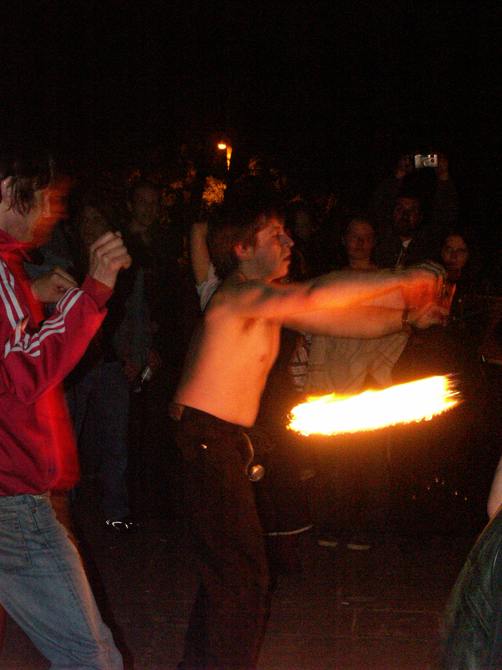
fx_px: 1682
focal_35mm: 87
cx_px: 251
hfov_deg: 17.0
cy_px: 335
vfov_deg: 22.5
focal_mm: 21.68
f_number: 6.3
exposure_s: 1/10
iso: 800
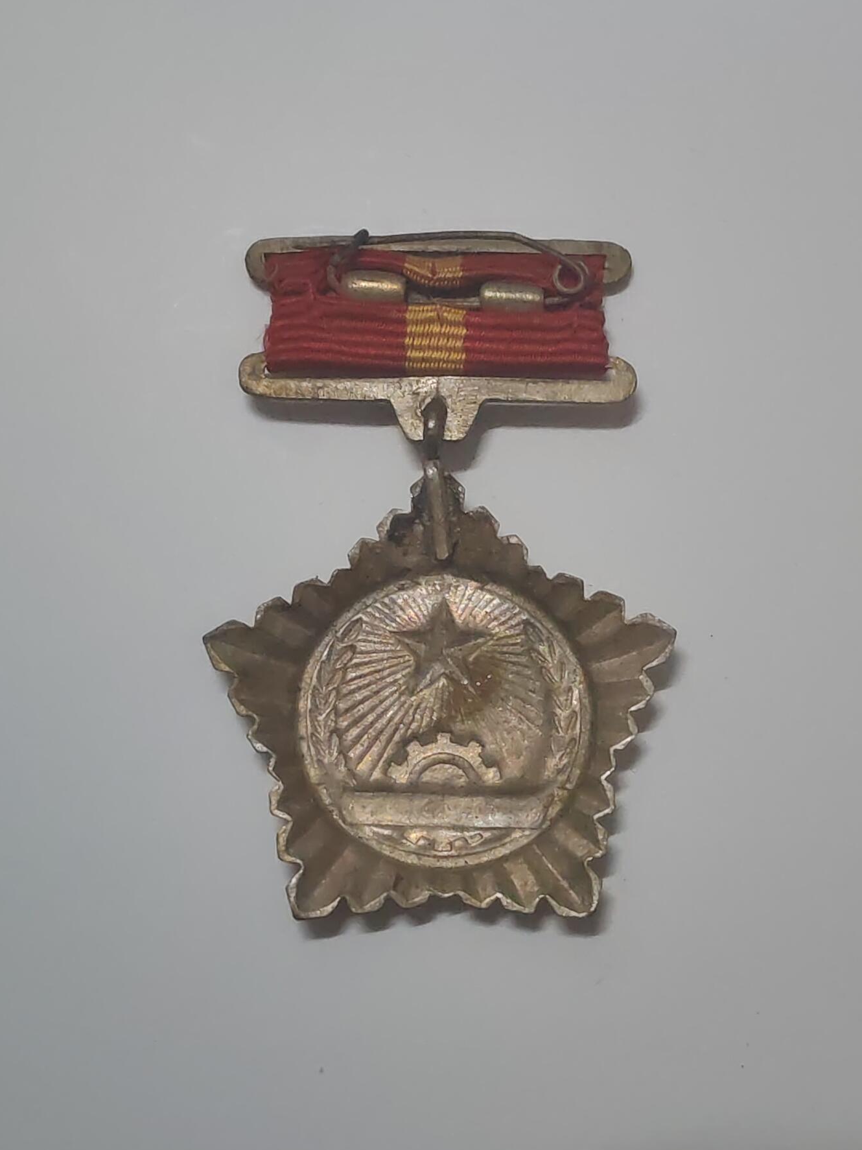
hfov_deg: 21.3
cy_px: 581
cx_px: 435
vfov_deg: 28.2
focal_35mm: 69
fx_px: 2292
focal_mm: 5.52
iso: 800
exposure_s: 1/50
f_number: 1.95
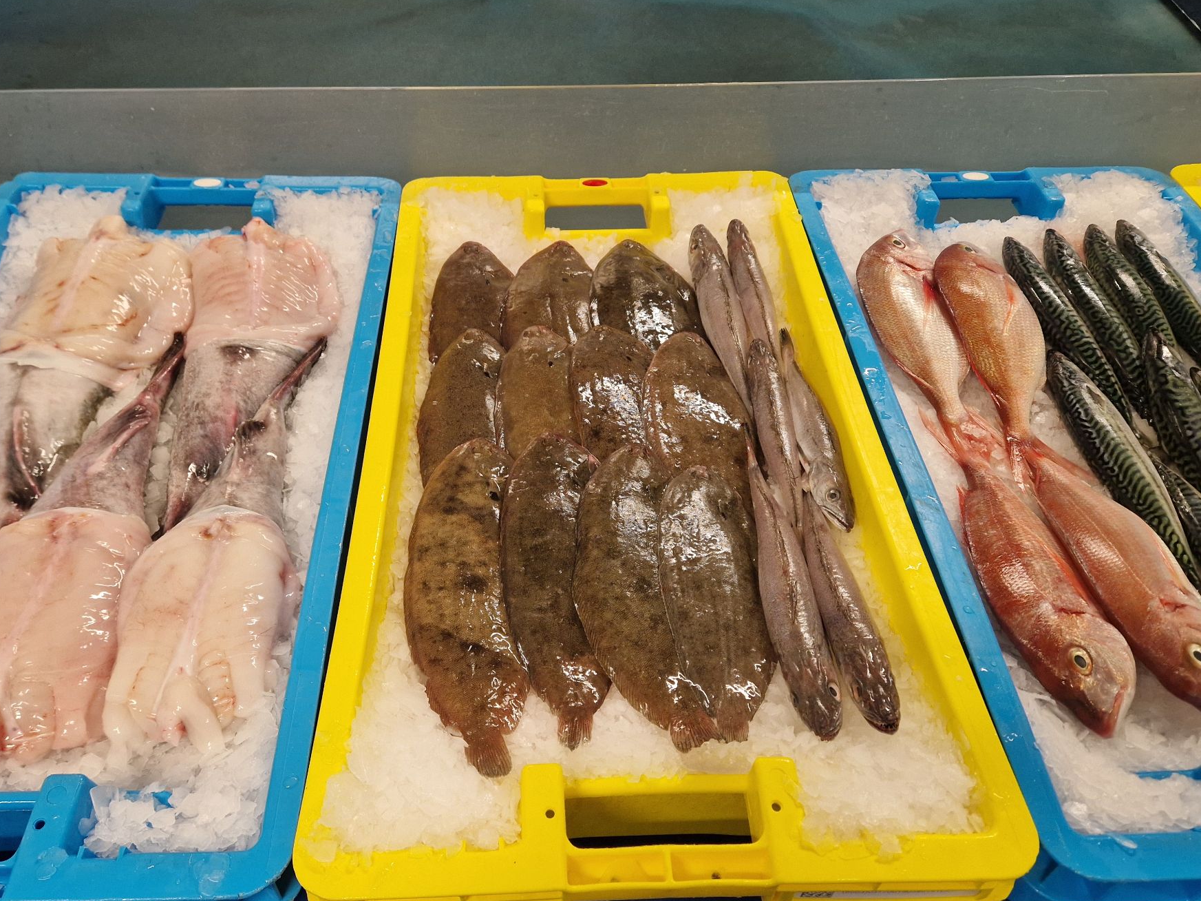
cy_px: 455
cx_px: 551
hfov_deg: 65.2
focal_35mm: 27
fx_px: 937
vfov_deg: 51.3
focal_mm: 5.4
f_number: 1.8
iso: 500
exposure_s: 1/100
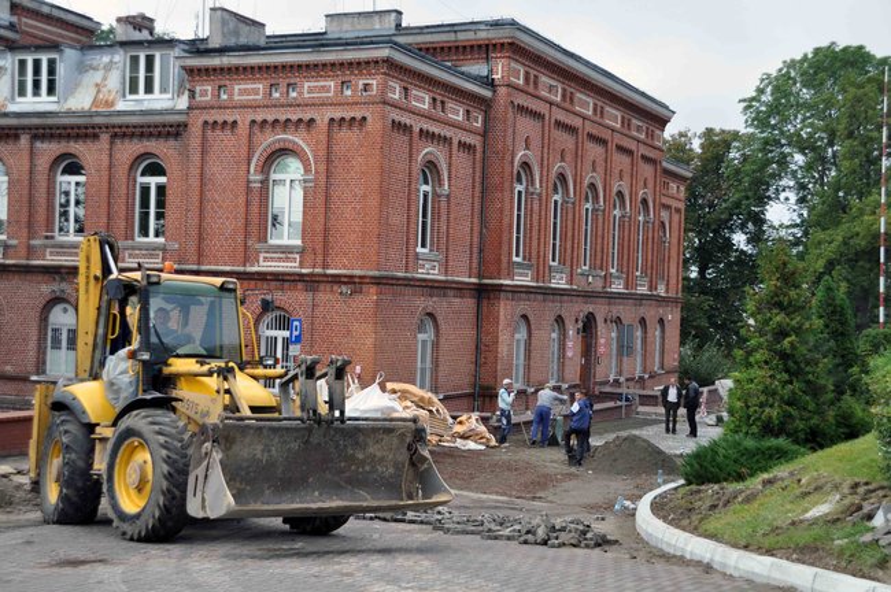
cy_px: 296
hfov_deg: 36.9
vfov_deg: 25.0
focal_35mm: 54
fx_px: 1335
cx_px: 446
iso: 200
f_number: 7.1
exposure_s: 1/200
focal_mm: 36
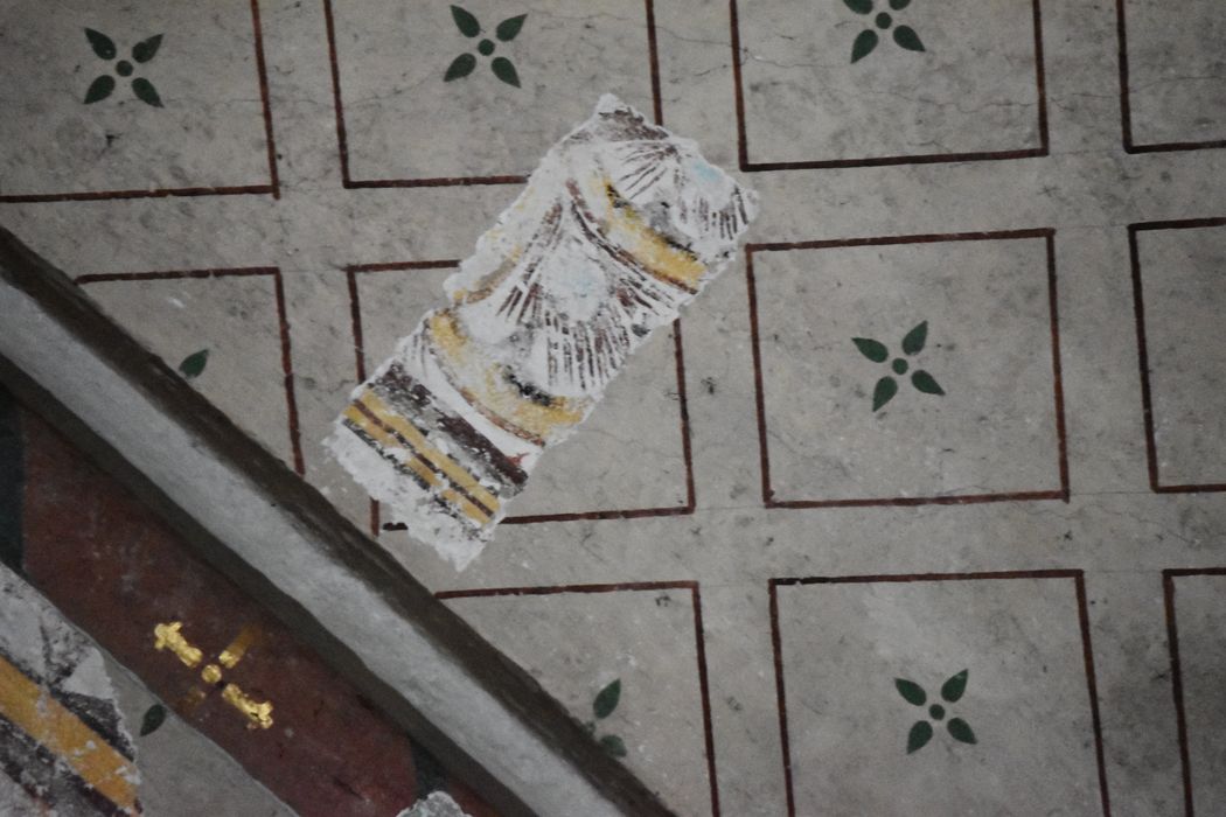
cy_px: 408
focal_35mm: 300
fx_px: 10216
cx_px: 613
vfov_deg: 4.6
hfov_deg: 6.9
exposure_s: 1/100
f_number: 5.6
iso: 12800
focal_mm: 200
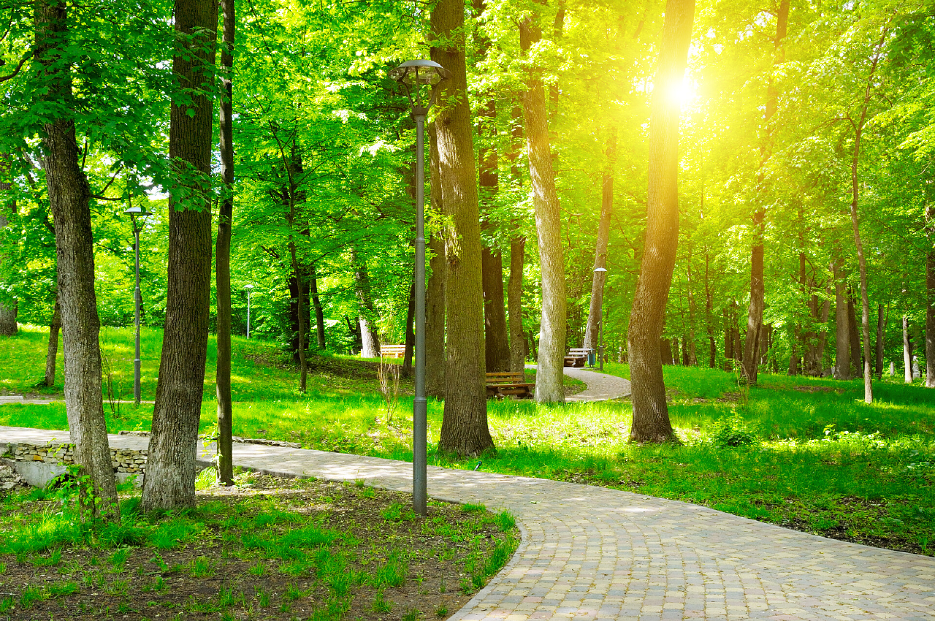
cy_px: 310
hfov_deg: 53.2
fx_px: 934
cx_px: 468
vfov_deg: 36.8
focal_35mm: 36
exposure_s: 1/200
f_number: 9
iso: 1000
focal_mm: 24
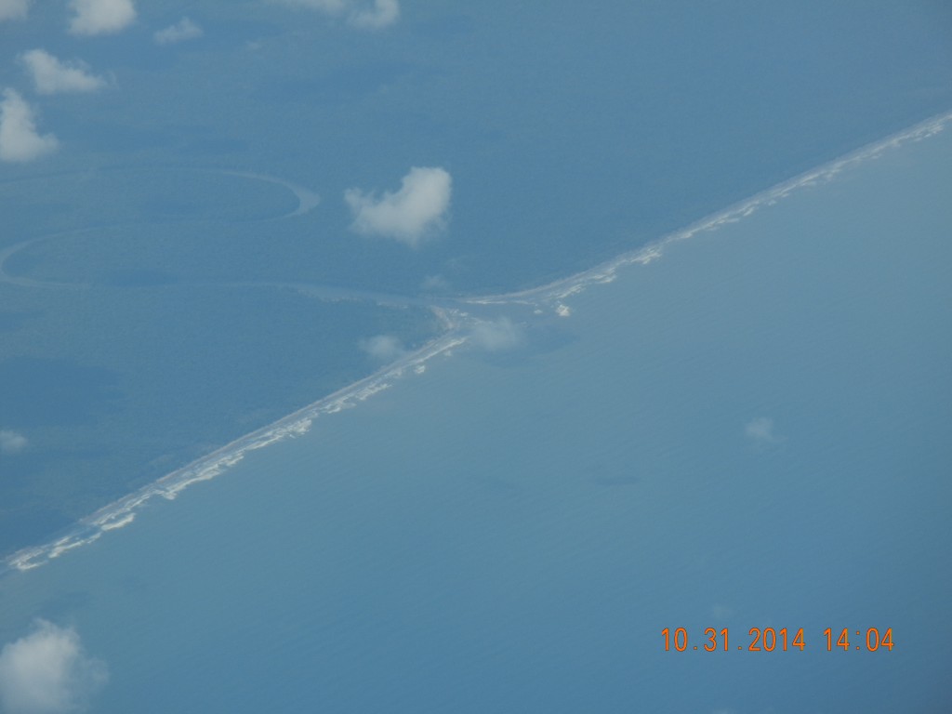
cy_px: 357
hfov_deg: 6.6
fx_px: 8251
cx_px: 476
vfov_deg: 5.0
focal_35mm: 300
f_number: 5.6
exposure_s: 1/900
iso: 160
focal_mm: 54
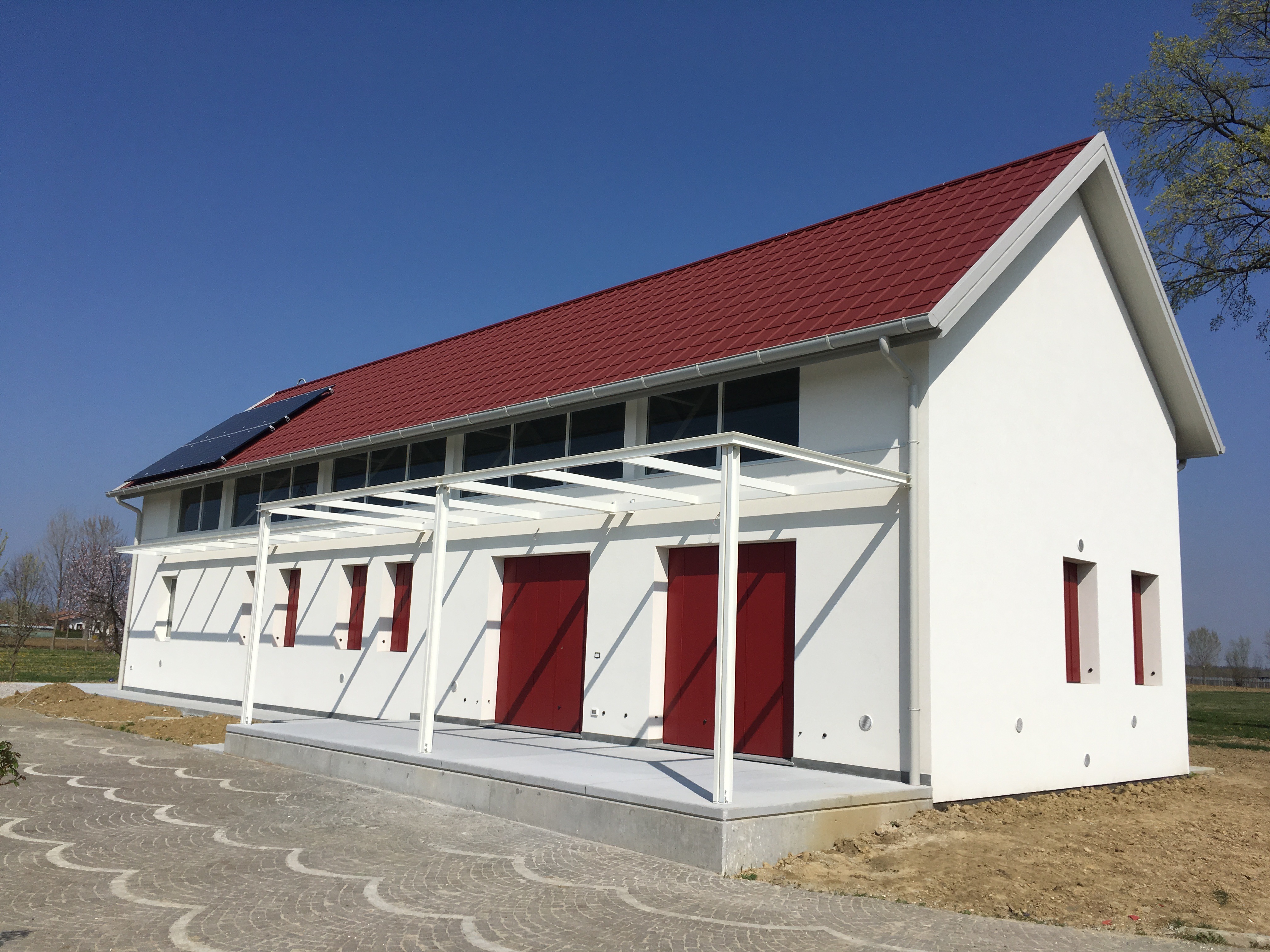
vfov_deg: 48.2
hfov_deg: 61.7
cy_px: 476
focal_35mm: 29
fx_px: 1064
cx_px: 635
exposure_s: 1/4808
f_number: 2.2
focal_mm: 4.15
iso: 25
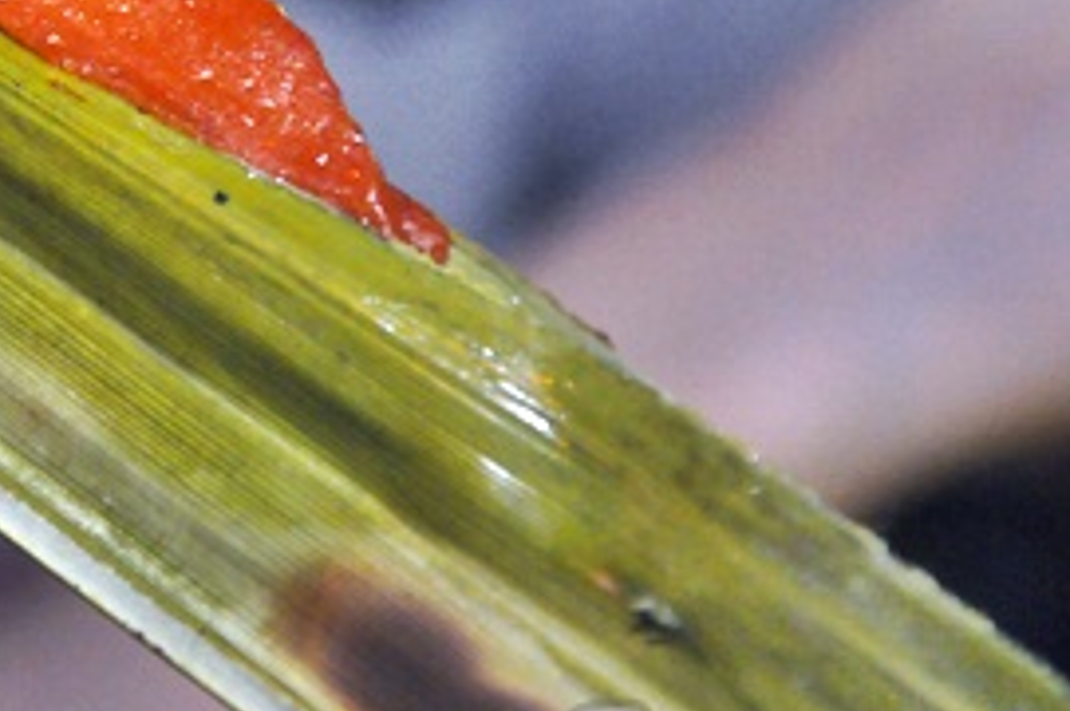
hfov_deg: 7.1
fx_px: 8550
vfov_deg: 4.8
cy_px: -4
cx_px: -193
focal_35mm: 288
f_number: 5.3
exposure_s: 1/80
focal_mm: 80
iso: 1250
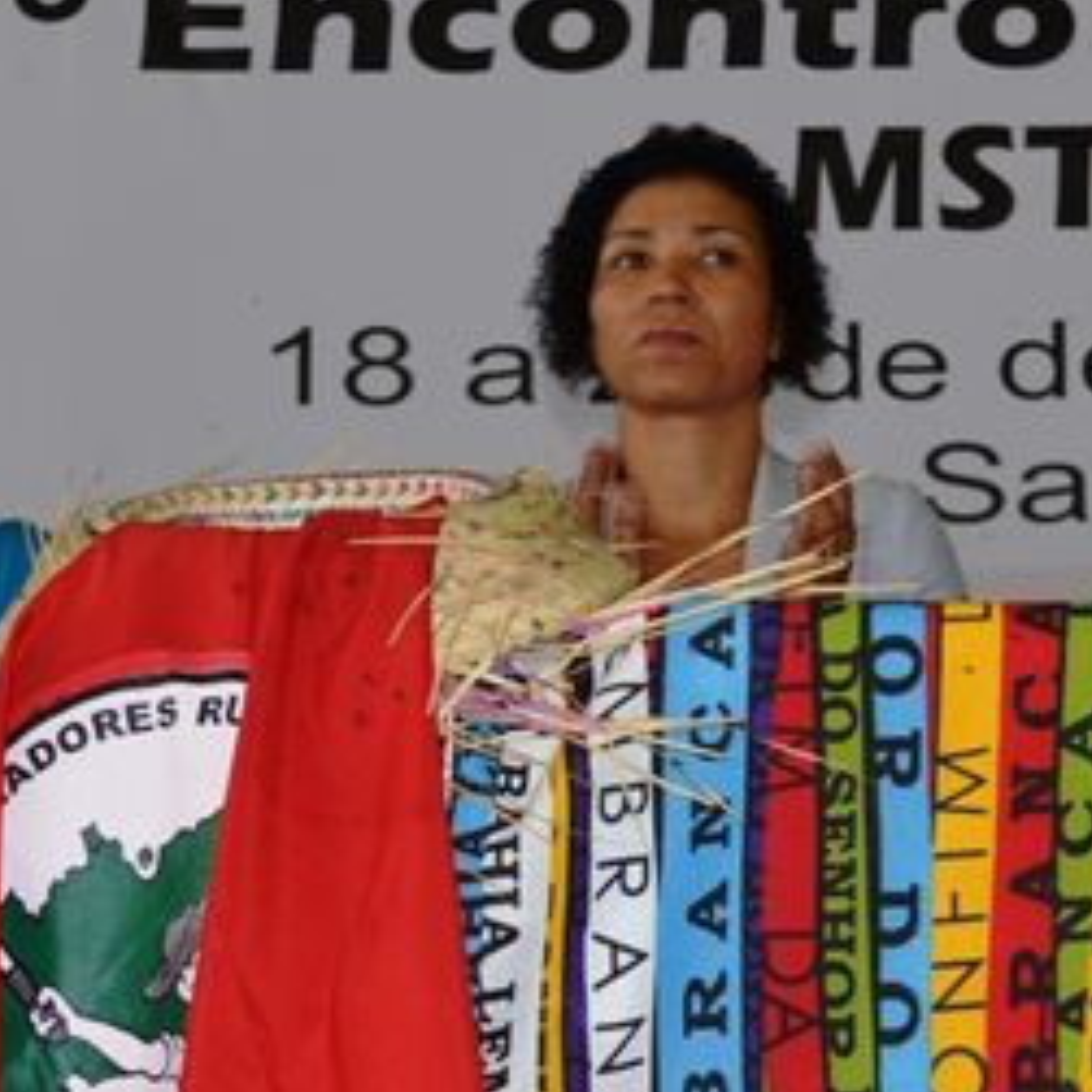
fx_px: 3962
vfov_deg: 15.7
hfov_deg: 15.6
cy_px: 753
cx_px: 811
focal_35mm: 111
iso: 100
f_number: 4.5
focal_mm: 30
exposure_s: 1/60
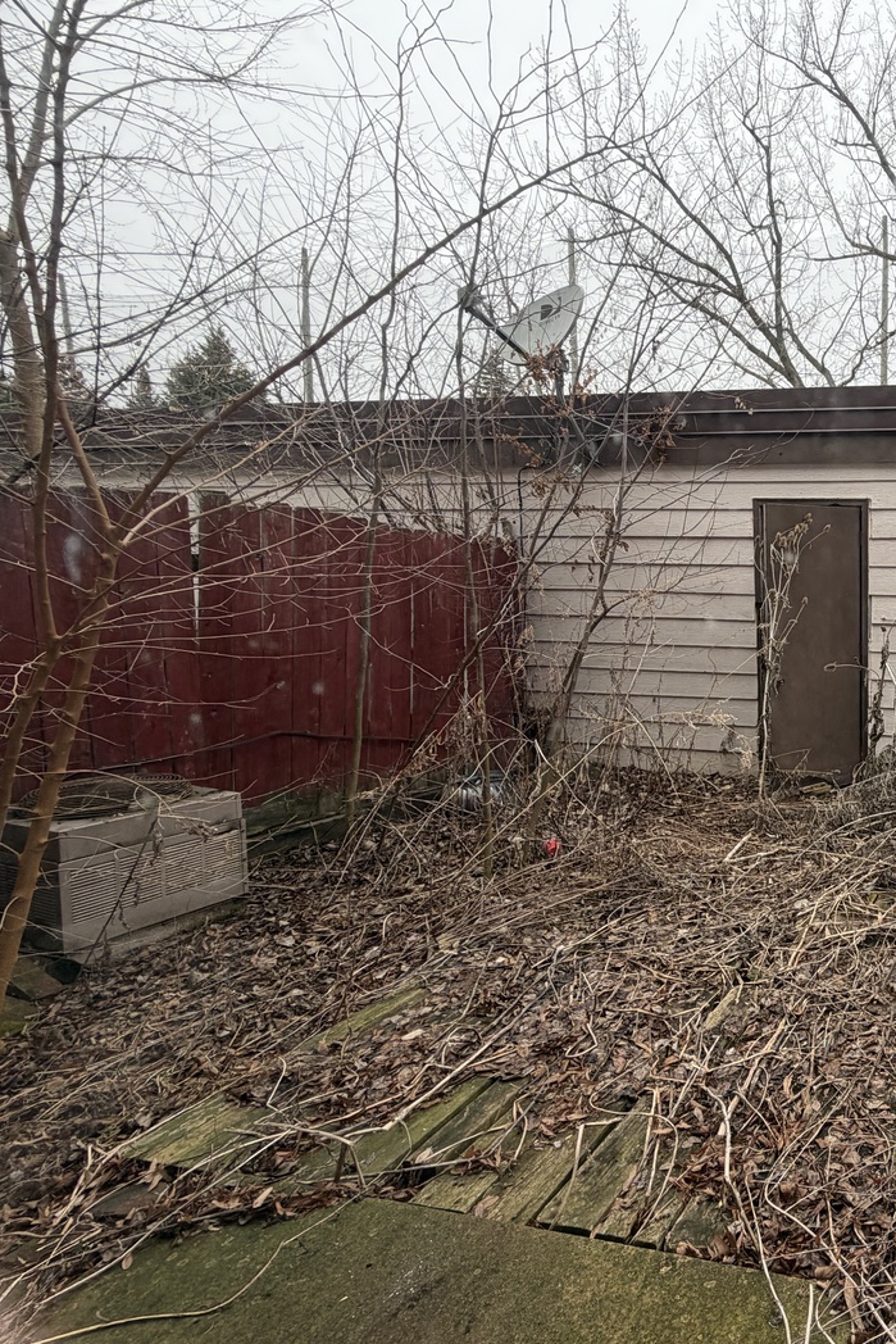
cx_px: 918
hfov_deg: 49.2
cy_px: 658
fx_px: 746
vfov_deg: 84.0
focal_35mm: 20
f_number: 2.2
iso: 64
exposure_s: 1/472
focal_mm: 2.22
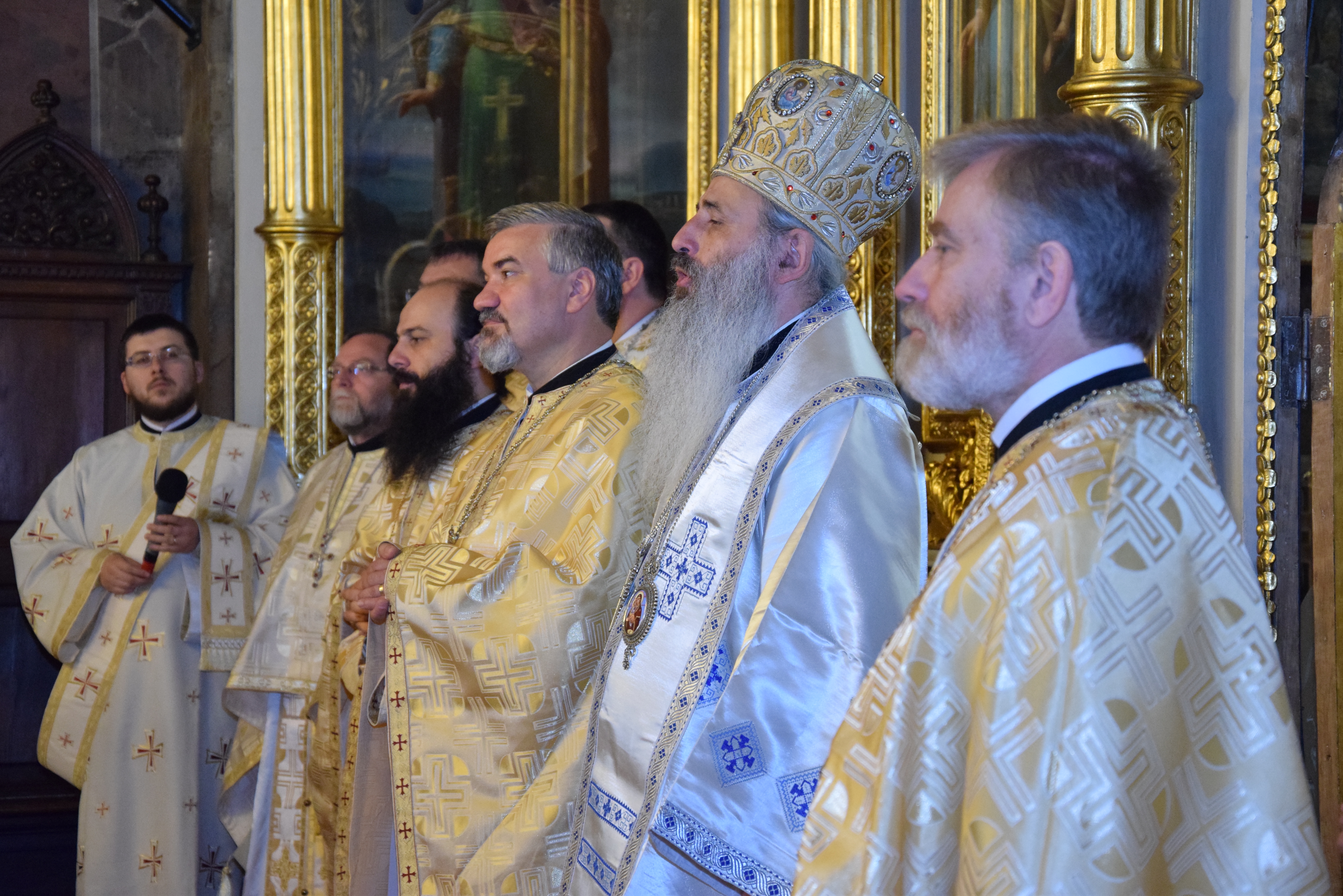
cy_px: 448
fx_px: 3470
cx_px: 672
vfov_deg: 14.7
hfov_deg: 21.9
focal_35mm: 93
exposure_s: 1/30
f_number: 5.3
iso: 2500
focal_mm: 62
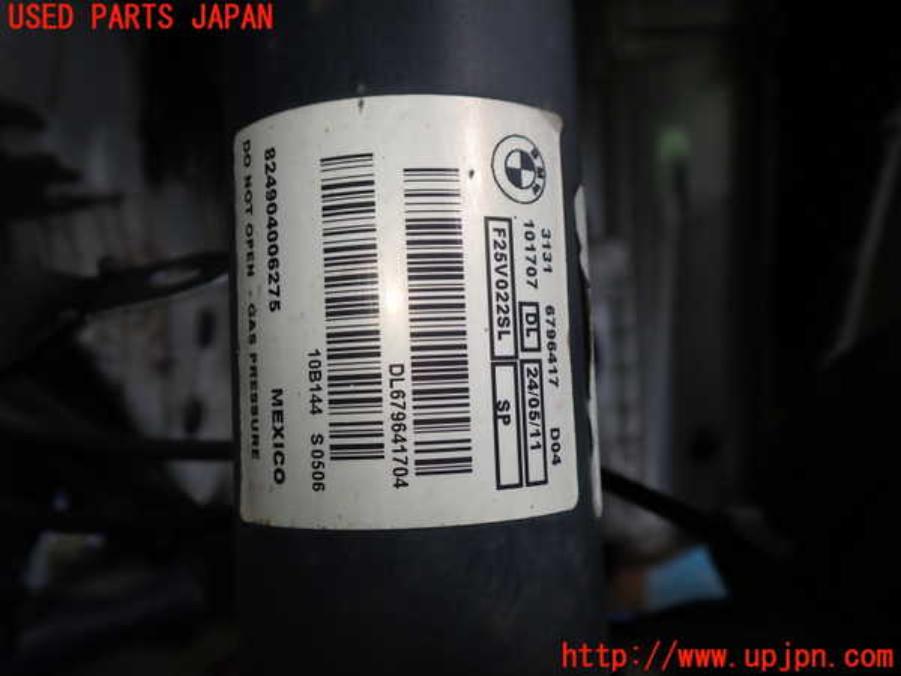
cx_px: 450
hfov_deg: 60.0
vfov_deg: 46.8
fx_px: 781
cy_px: 338
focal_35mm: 30
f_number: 2.3
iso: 100
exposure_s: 1/100
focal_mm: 5.4
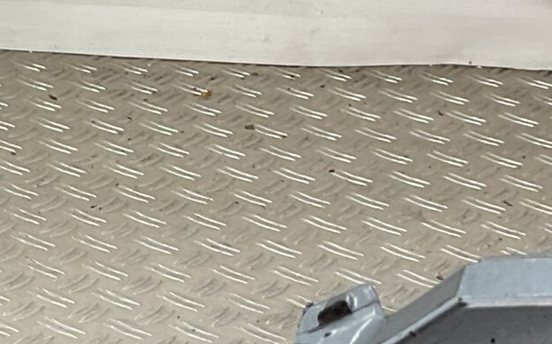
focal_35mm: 125
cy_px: 534
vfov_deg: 10.1
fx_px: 1879
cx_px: -265
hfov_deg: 15.5
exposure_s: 1/100
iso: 25
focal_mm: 3
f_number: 1.8
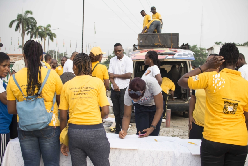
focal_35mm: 42
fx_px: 290
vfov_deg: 31.9
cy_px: 89
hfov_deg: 46.4
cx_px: 125
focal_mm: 35
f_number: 4
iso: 250
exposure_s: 1/320
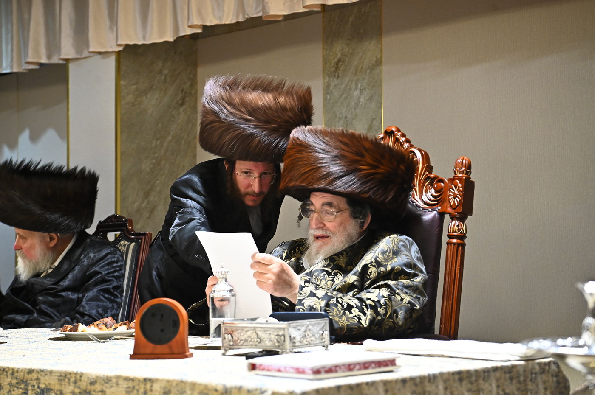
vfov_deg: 19.4
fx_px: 1156
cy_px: 198
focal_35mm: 70
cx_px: 298
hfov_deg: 28.9
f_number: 5
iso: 3200
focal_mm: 70
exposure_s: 1/200
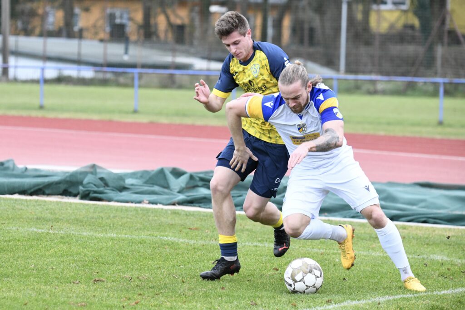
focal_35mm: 200
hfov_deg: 10.3
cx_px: 232
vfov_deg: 6.9
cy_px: 155
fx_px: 2584
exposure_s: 1/1600
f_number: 5.3
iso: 3600
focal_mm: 200
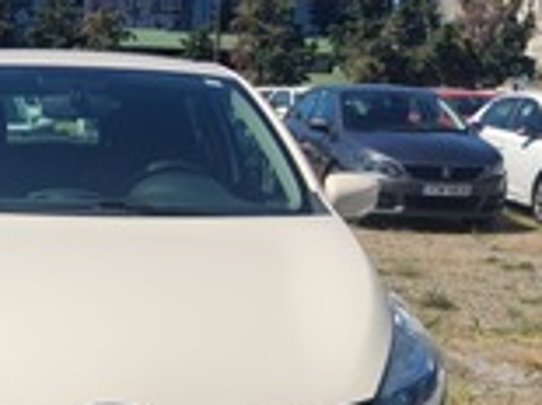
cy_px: 450
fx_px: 907
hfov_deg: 31.7
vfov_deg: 23.6
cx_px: 56
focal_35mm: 58
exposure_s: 1/2191
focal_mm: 4.71
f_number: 1.79
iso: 50
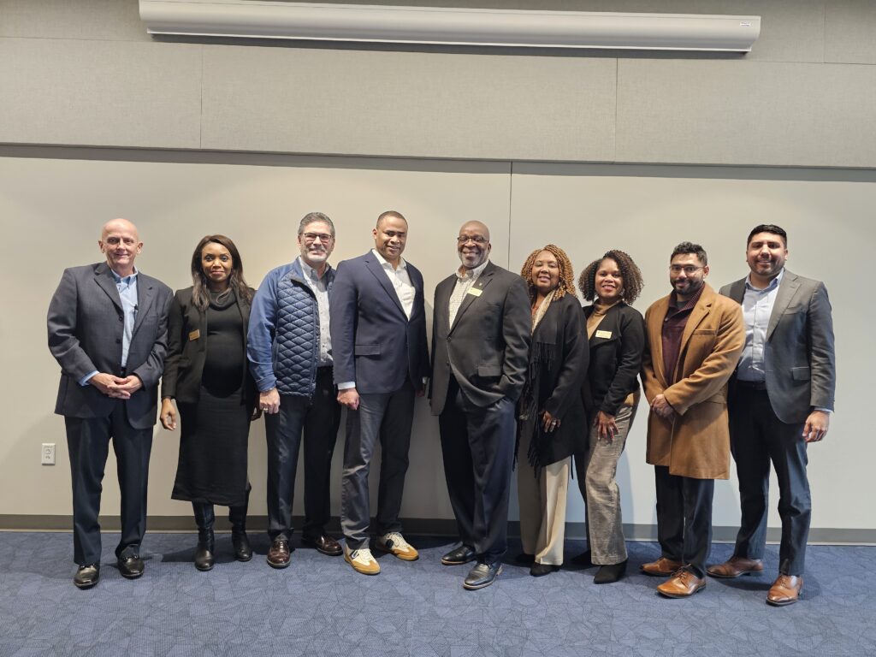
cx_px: 438
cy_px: 328
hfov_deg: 73.9
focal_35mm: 23
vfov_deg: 58.9
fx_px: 582
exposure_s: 1/120
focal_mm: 6.3
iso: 640
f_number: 1.7
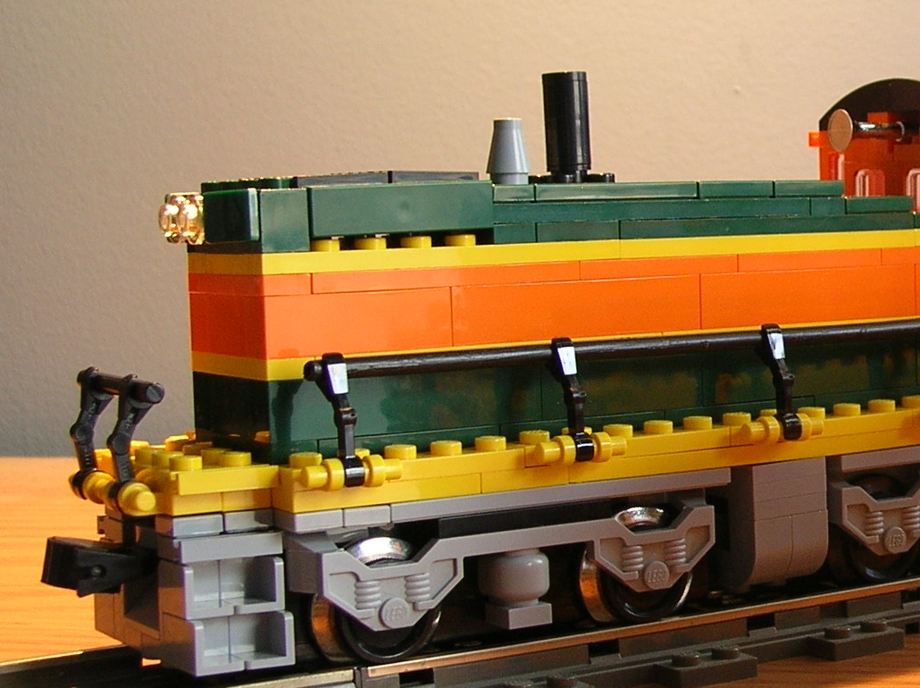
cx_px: 999
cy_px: 348
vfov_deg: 18.4
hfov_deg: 23.1
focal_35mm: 80
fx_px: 2124
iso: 50
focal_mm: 6
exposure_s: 1/8.4
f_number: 2.7
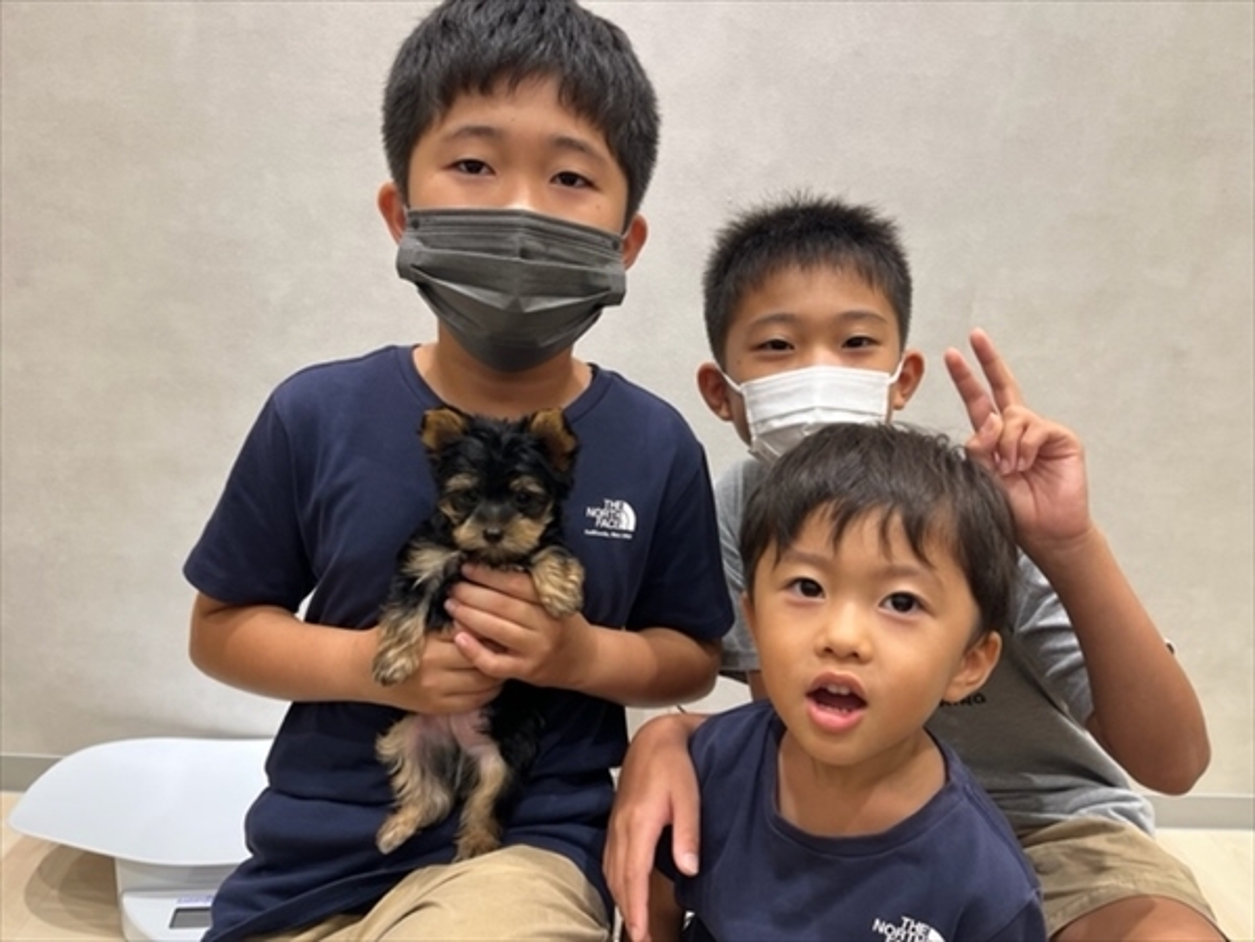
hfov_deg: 67.3
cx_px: 628
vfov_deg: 53.1
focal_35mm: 26
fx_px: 943
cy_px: 471
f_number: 1.6
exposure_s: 1/120
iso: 125
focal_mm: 5.1
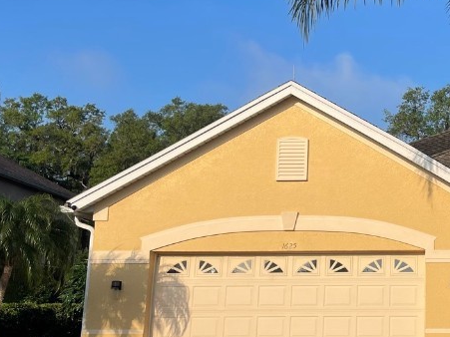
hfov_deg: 30.7
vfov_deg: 24.8
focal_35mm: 59
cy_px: 161
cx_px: 436
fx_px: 767
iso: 32
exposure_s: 1/4292
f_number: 1.6
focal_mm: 4.2
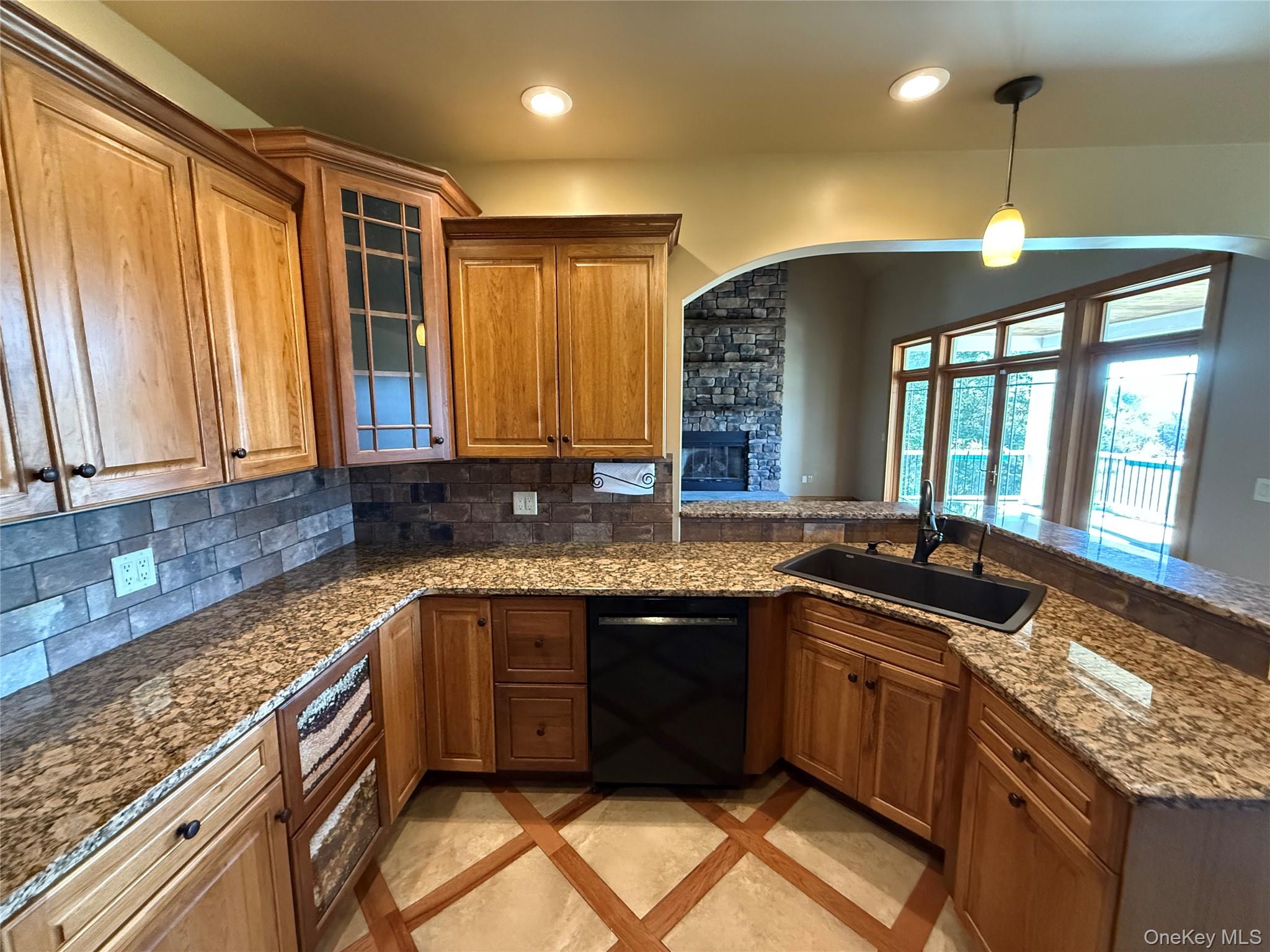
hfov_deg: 102.1
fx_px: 514
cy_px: 476
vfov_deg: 85.7
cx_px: 635
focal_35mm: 14
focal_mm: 2.22
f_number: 2.2
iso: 800
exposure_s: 1/60
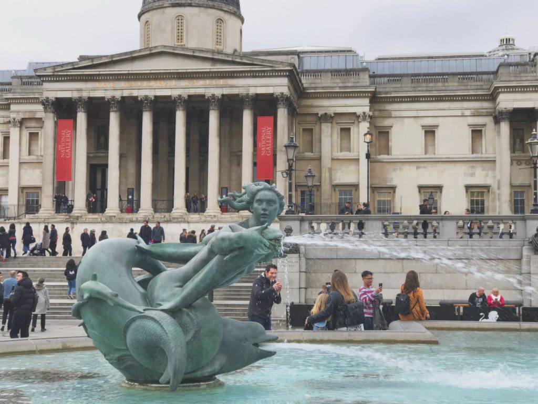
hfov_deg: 33.8
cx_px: 269
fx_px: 886
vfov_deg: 25.7
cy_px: 202
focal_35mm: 57
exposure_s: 1/244
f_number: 2.8
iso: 20
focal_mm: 6.6
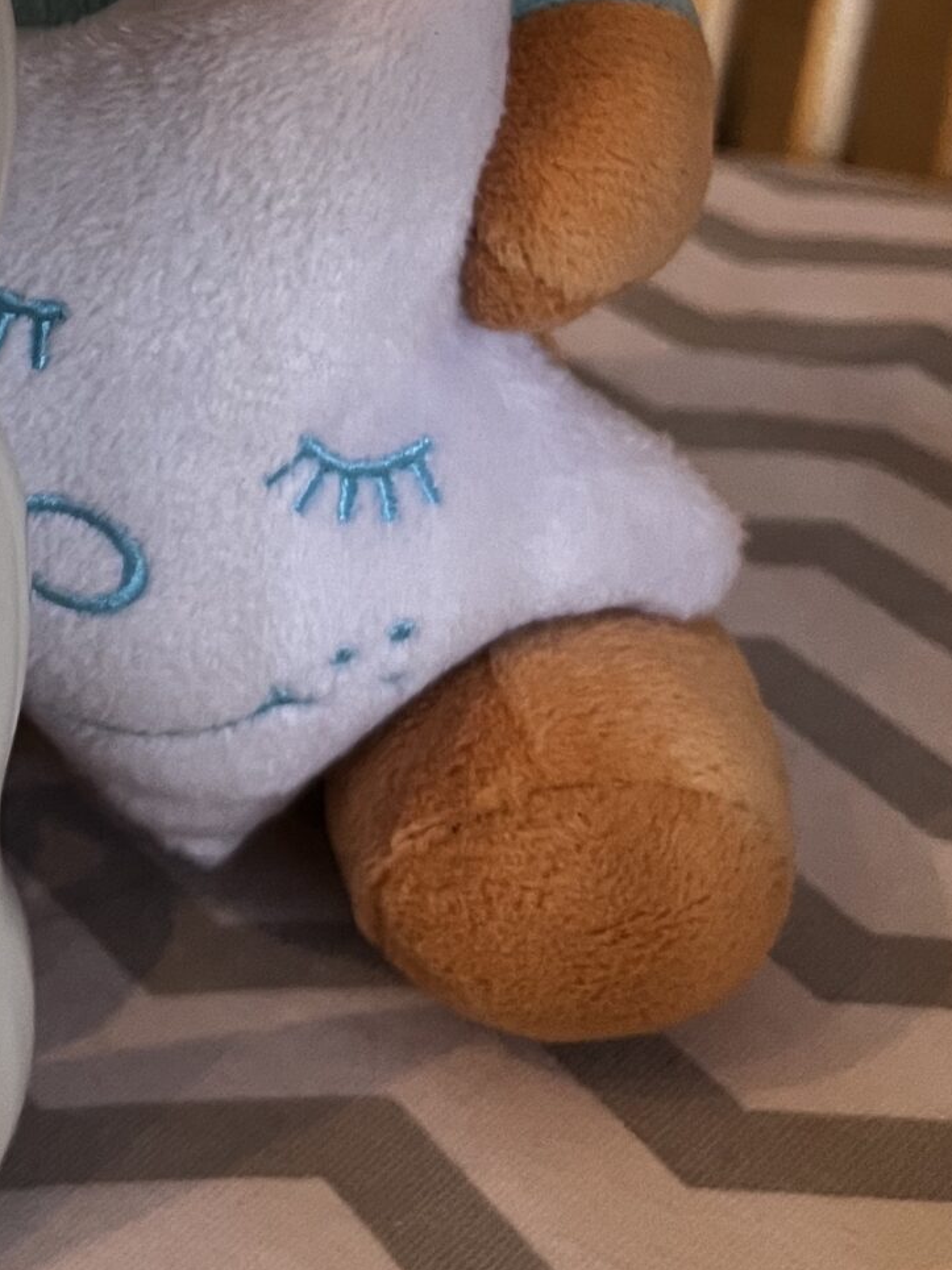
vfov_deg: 26.9
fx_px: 2532
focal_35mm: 69
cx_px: -155
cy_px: 53
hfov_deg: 20.1
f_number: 1.6
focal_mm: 5.1
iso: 400
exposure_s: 1/50
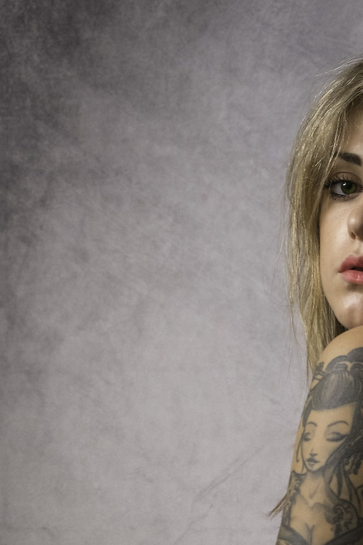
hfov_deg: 10.6
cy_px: 634
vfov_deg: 15.6
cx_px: 466
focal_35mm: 127
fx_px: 1922
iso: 800
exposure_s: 1/60
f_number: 4.5
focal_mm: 27.7
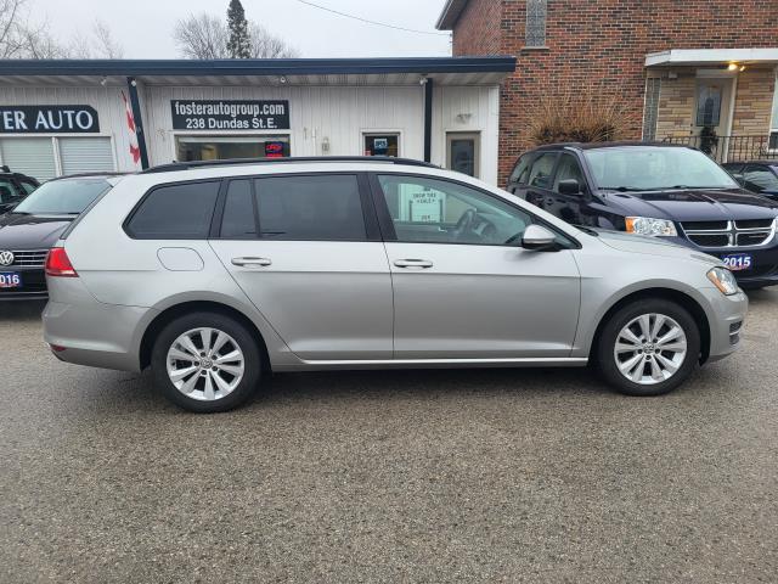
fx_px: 584
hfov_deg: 67.3
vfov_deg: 53.1
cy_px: 292
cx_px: 389
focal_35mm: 26
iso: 40
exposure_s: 1/162
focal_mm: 5.4
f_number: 1.8
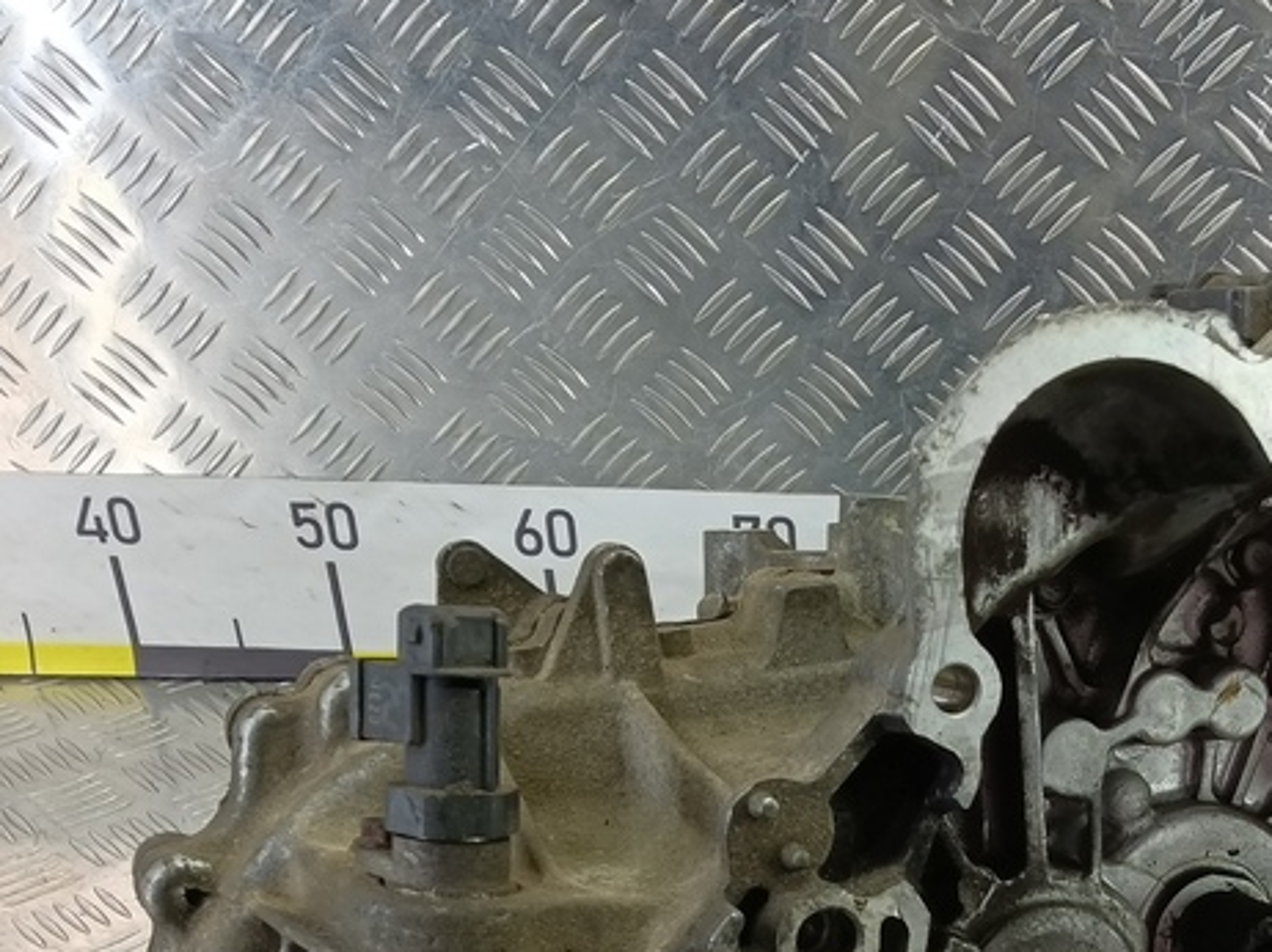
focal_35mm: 51
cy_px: 982
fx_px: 1873
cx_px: 1013
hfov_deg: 36.3
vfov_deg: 26.8
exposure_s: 1/50
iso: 155
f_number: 1.6
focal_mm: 4.11
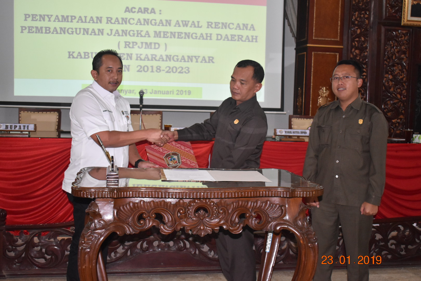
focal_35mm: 45
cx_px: 210
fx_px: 526
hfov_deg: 43.6
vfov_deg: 29.9
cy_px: 140
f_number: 4.2
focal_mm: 30
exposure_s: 1/60
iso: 2000
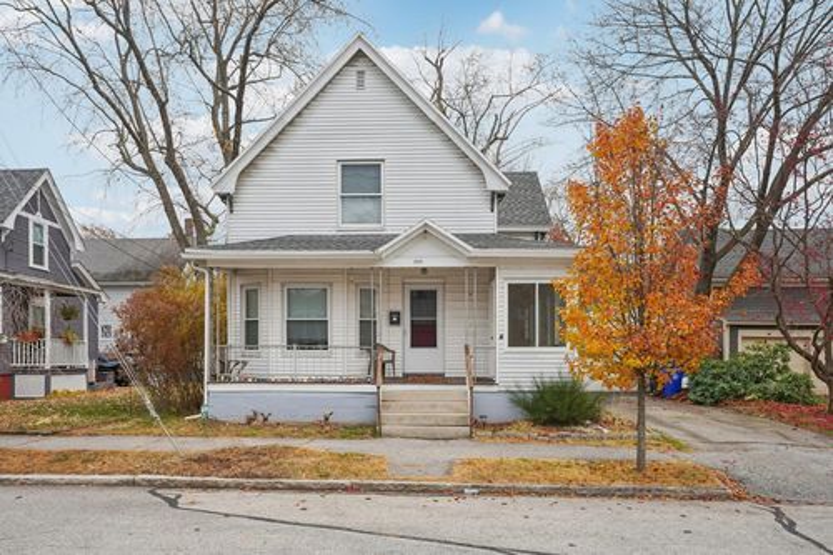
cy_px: 278
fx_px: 578
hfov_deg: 71.5
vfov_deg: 51.3
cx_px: 416
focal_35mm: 25
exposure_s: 1/40
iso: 100
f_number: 8
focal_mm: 25
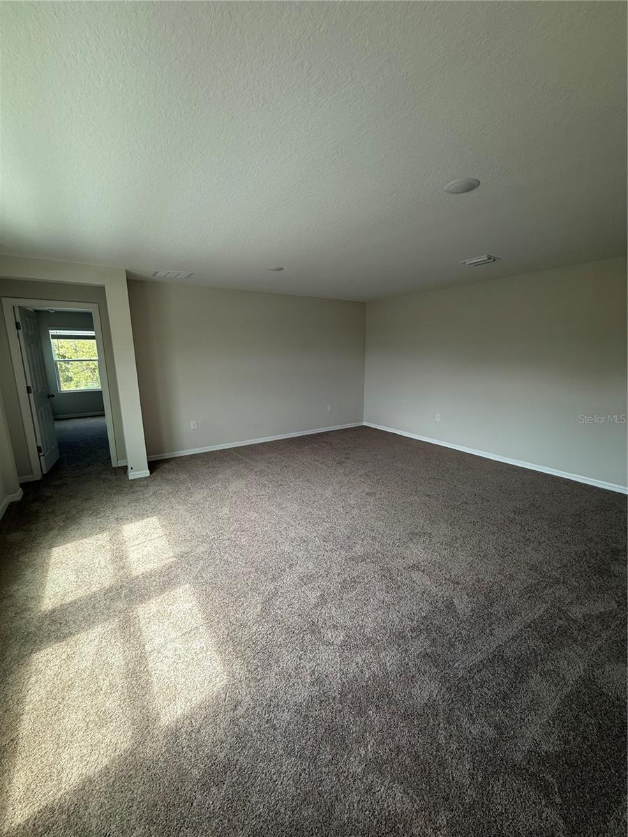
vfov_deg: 102.1
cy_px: 418
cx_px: 314
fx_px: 339
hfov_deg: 85.7
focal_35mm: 14
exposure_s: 1/99
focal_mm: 2.22
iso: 80
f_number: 2.2
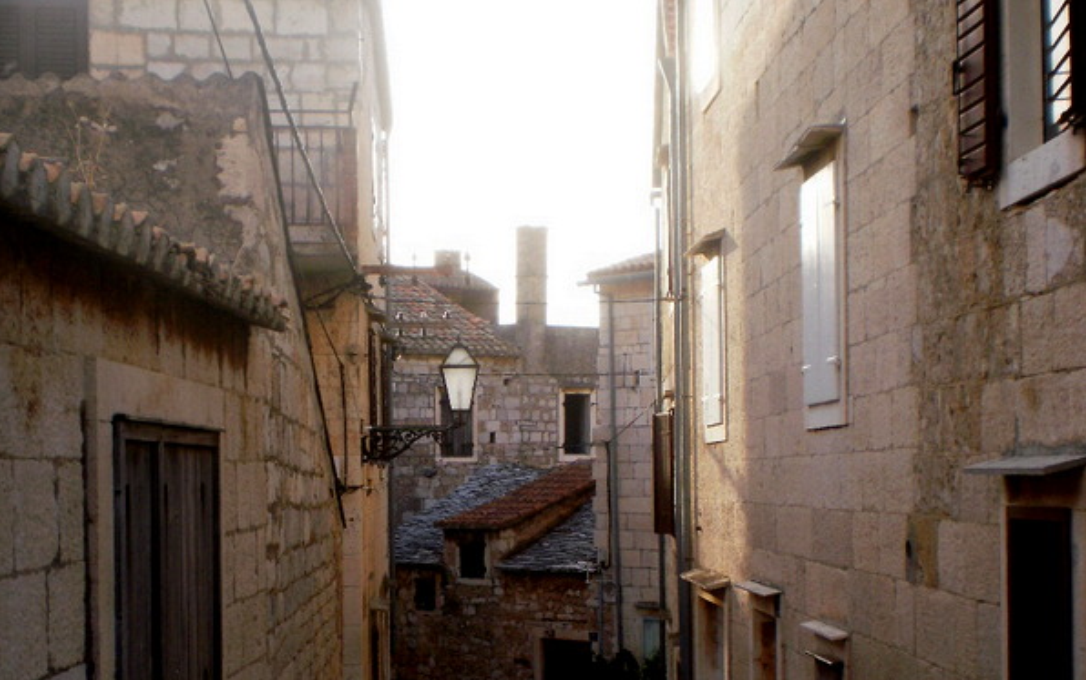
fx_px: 1895
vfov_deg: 20.2
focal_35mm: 64
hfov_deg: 32.0
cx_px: 541
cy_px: 494
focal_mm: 7.4
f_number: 4.9
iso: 100
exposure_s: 1/160
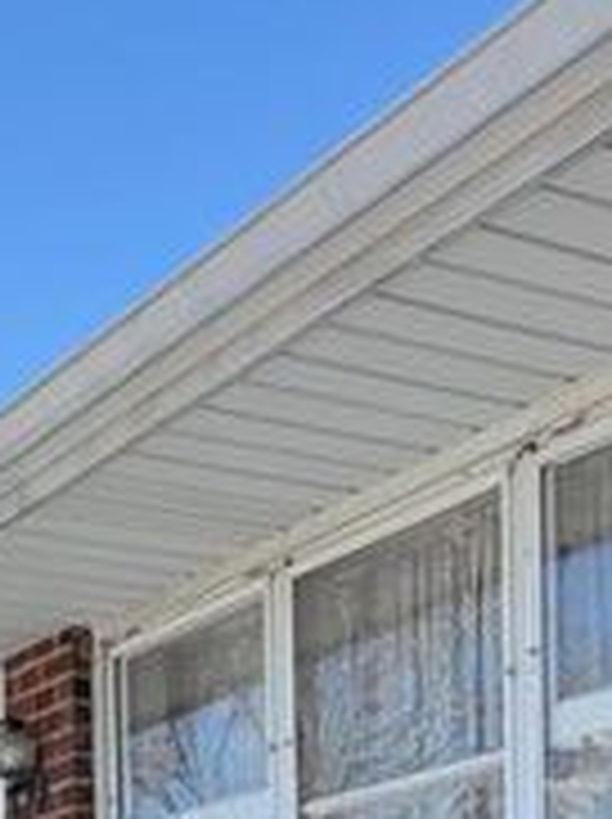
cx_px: 387
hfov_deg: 16.7
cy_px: 1240
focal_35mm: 88
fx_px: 2079
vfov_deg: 19.4
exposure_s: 1/3021
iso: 100
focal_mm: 6.76
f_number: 1.78
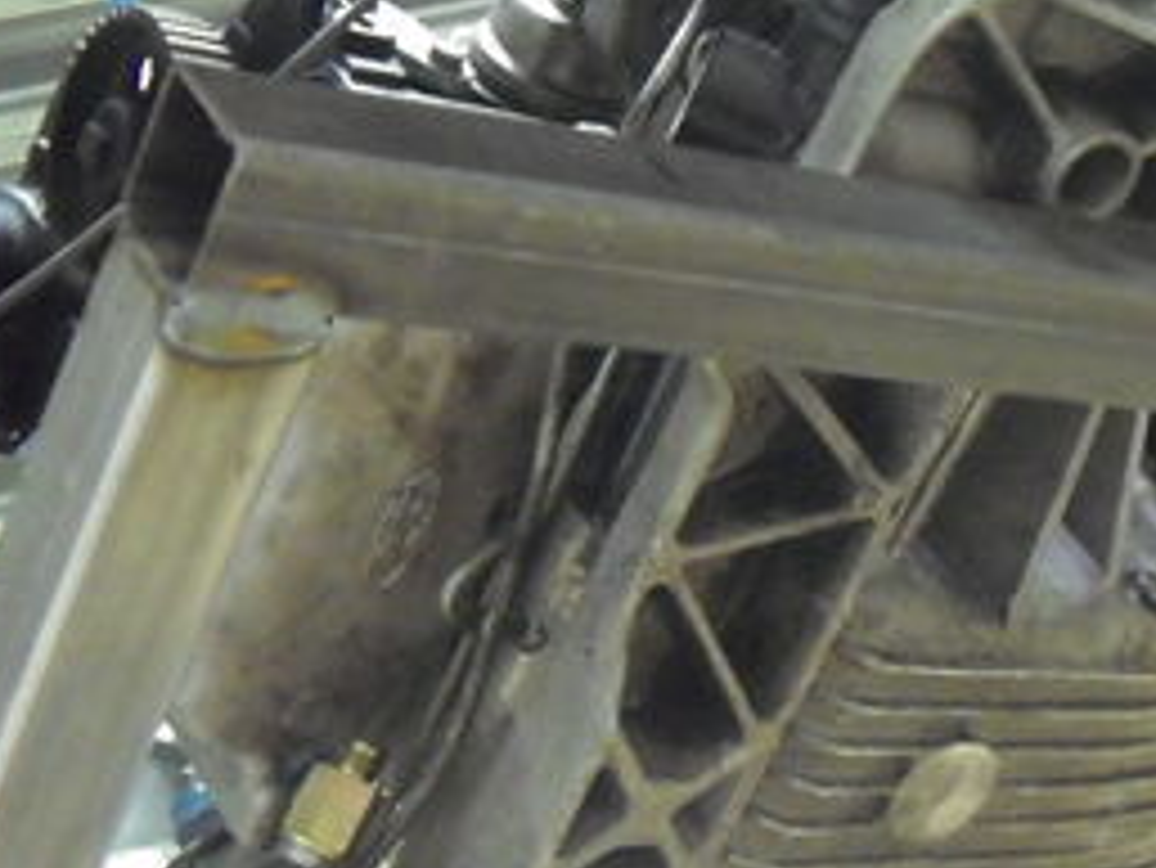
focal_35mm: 92
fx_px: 3074
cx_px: 1089
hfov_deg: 20.8
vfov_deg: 16.1
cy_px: 522
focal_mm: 6.2
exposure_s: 1/4
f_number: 2.7
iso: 800
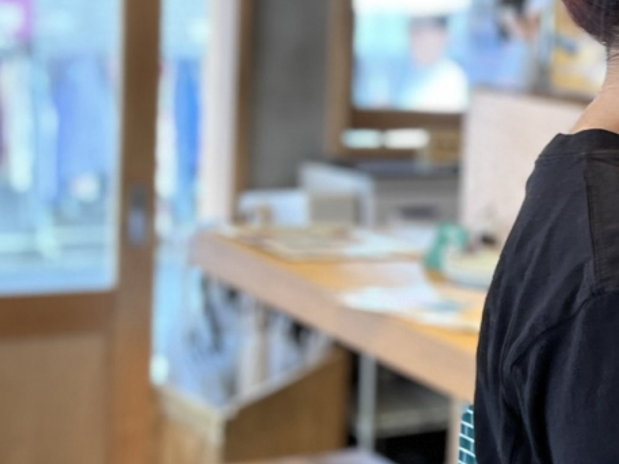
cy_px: 211
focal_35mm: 91
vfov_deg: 16.2
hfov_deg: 19.5
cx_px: 845
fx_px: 1628
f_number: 1.5
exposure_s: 1/100
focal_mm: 5.7
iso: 100
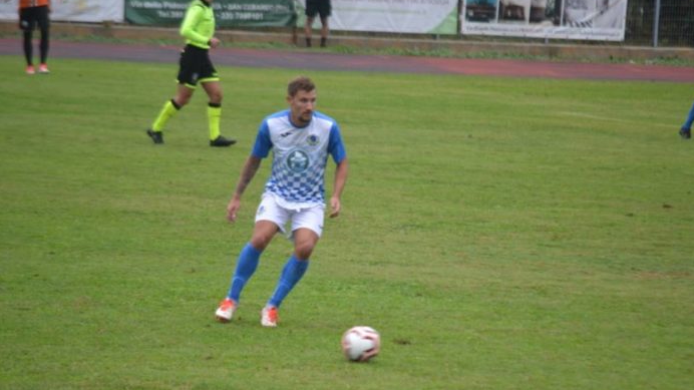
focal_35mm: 316
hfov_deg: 6.8
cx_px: 348
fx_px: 5814
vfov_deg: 3.8
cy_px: 224
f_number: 5.6
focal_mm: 200
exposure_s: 1/500
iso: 800
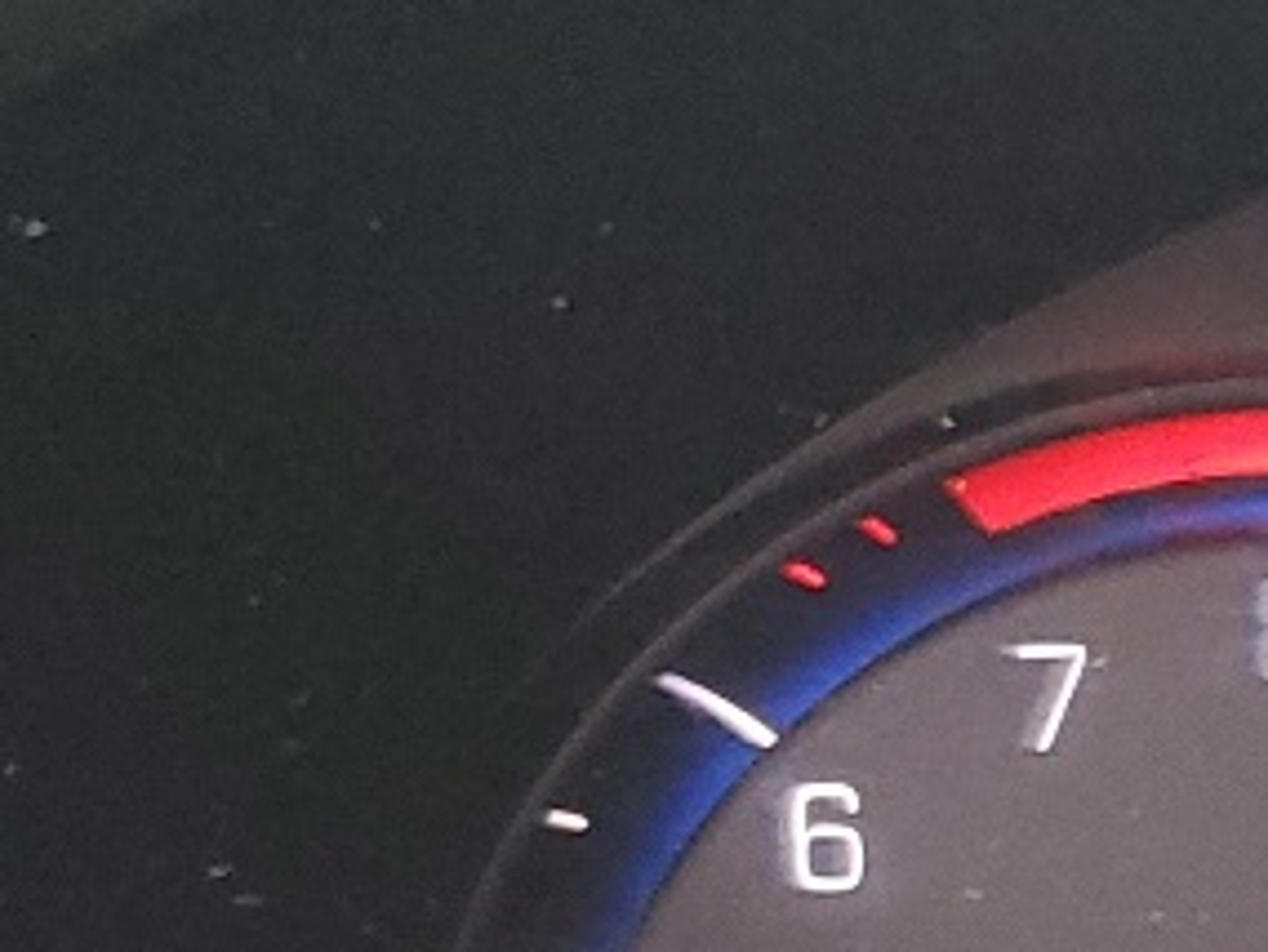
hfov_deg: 11.3
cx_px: 3025
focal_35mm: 146
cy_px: 948
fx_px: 5350
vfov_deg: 10.1
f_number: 1.5
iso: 166
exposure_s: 1/60.2
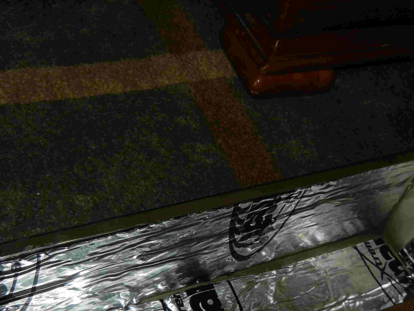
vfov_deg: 29.2
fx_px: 586
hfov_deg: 38.8
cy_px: 236
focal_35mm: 49
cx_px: 238
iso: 200
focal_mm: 5.4
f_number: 3.5
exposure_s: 1/30
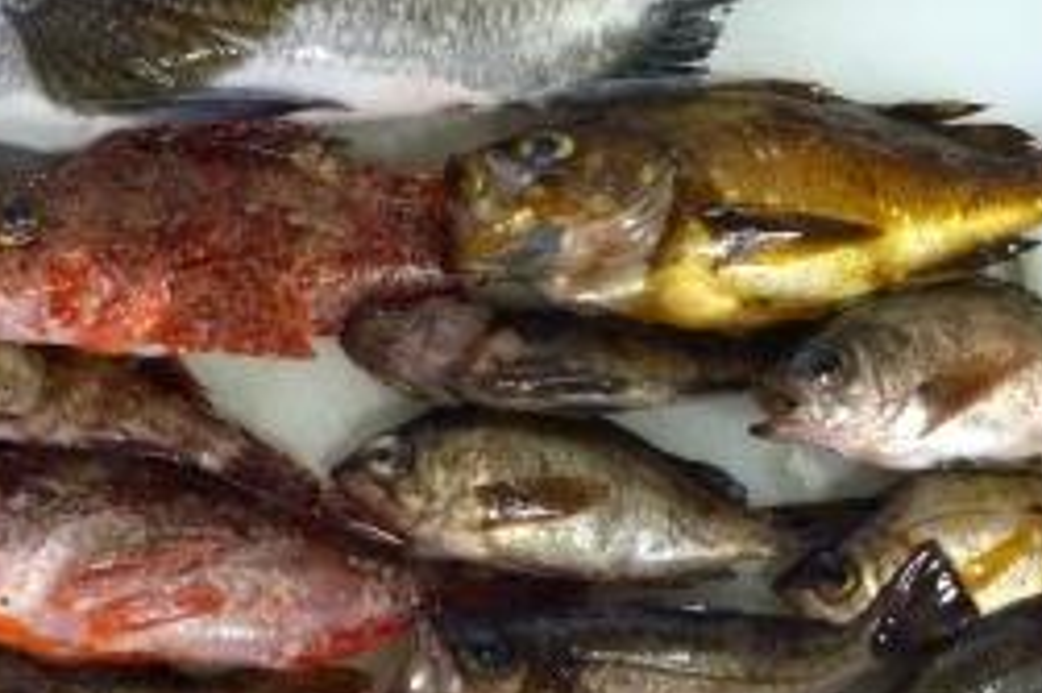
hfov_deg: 37.6
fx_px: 1504
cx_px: 311
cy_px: 286
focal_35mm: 52
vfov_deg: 25.9
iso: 400
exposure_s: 1/8
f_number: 3.3
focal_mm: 4.9
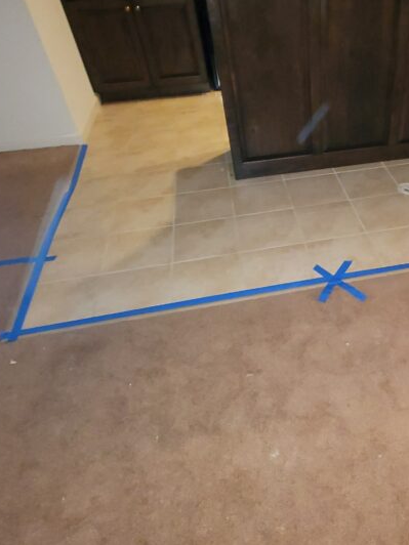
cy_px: 287
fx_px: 394
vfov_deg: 69.3
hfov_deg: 51.4
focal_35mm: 25
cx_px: 329
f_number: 2.2
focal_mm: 2.2
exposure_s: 1/24
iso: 640
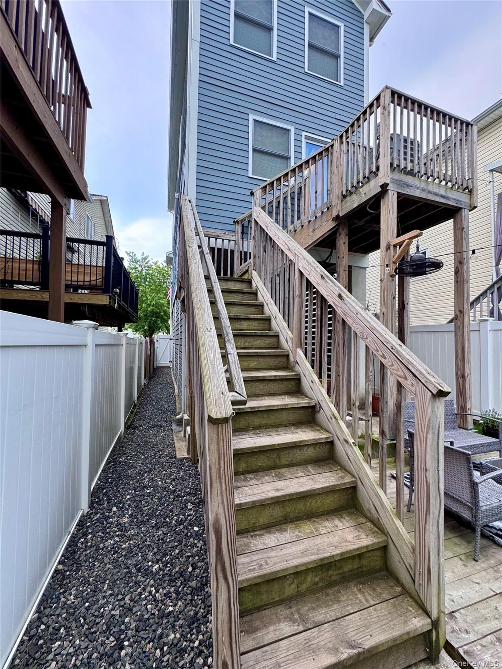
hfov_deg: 85.7
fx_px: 271
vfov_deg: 102.1
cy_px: 334
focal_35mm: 14
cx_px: 251
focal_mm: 2.22
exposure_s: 1/99
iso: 160
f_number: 2.2
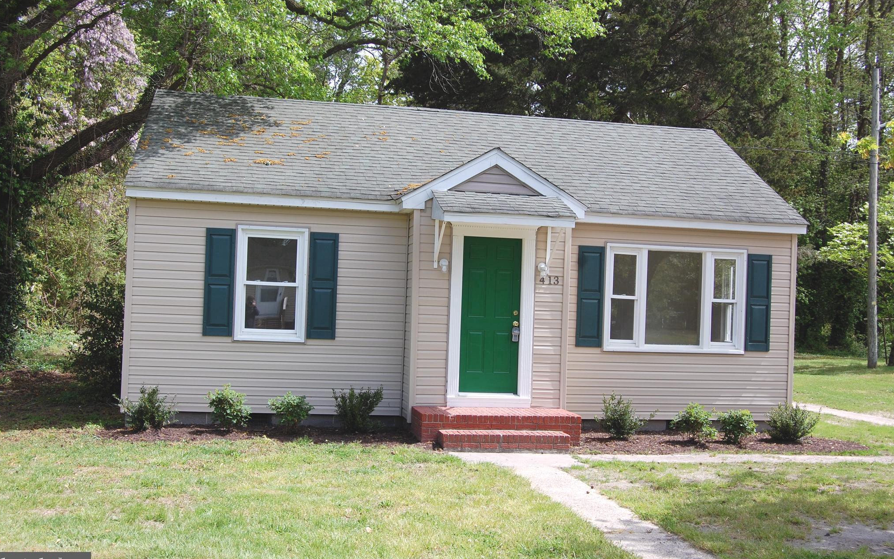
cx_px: 444
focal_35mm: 40
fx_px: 975
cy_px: 284
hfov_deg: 49.3
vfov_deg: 32.0
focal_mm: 26
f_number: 8
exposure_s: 1/250
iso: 200
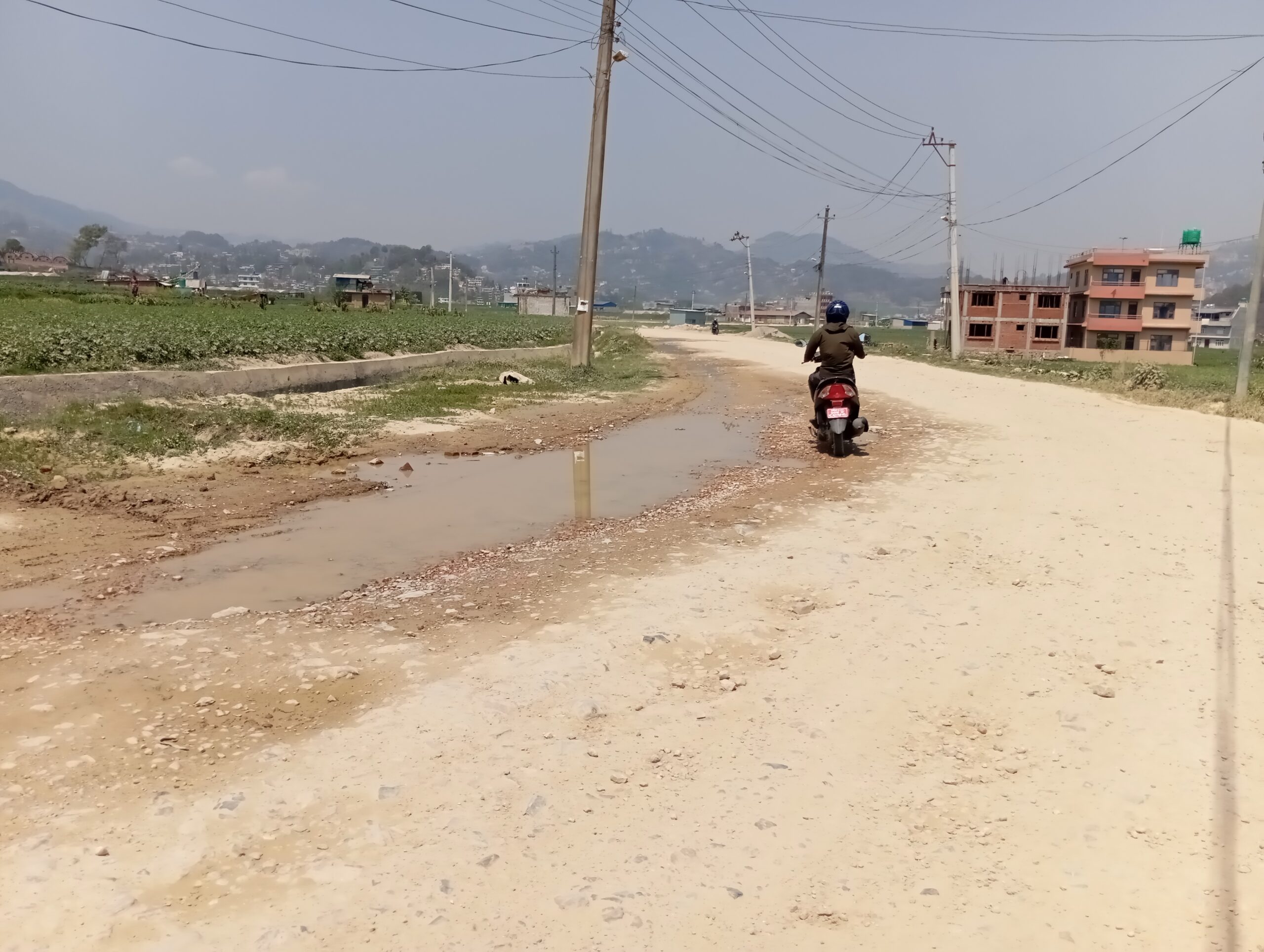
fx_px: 1024
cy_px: 476
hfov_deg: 63.4
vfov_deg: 49.9
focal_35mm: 28
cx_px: 632
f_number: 1.8
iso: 53
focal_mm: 4.25
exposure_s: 1/1866
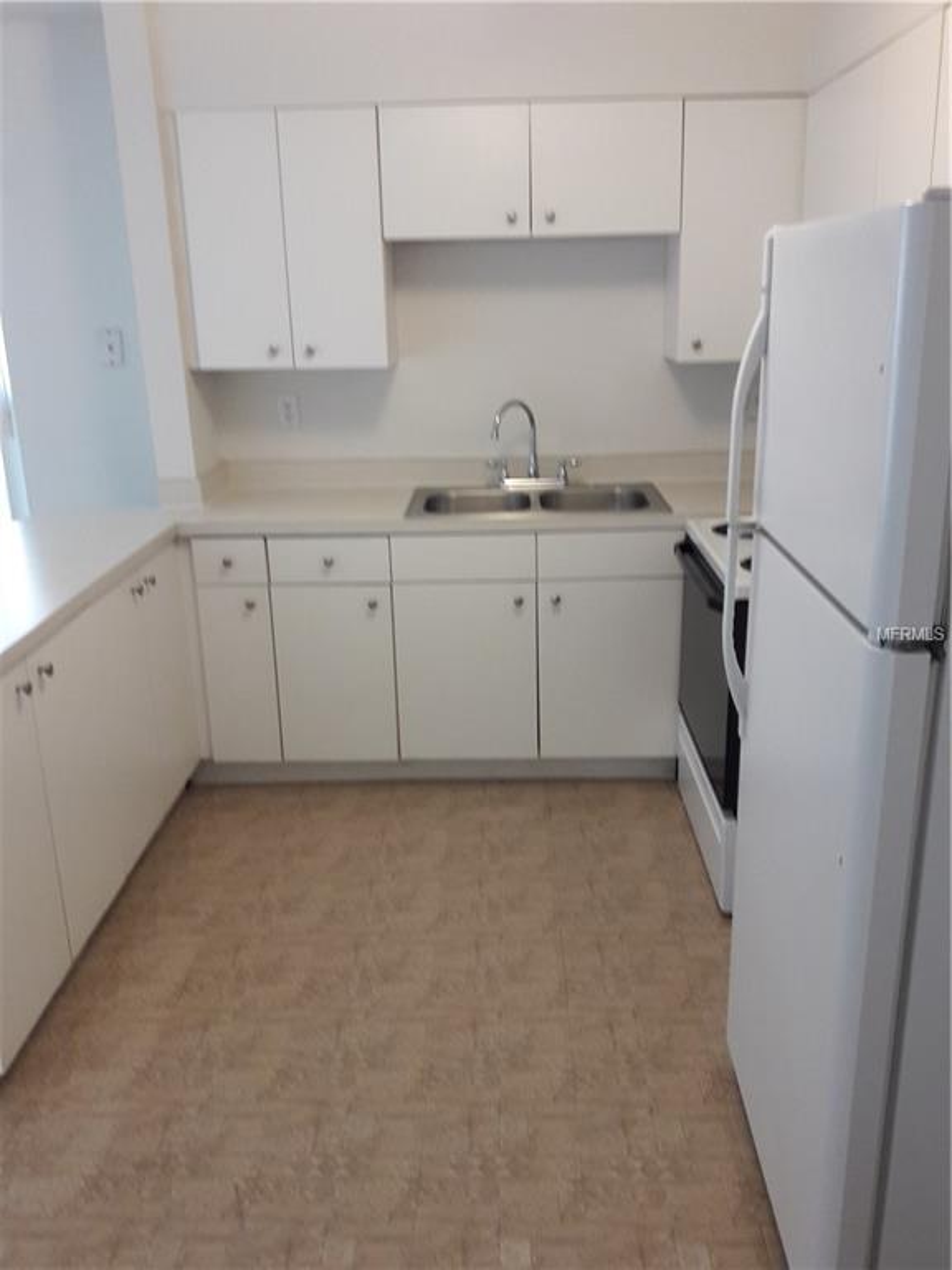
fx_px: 1027
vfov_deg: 63.4
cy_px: 635
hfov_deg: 49.7
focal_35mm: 28
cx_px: 476
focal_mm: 3.7
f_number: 1.9
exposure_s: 1/30
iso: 80
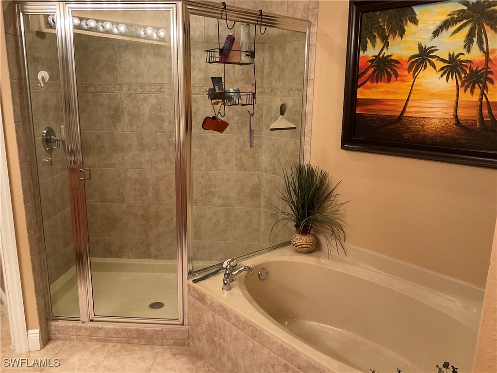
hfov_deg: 61.7
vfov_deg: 48.2
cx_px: 248
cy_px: 186
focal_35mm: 29
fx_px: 416
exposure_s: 1/40
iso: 200
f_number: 1.8
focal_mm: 3
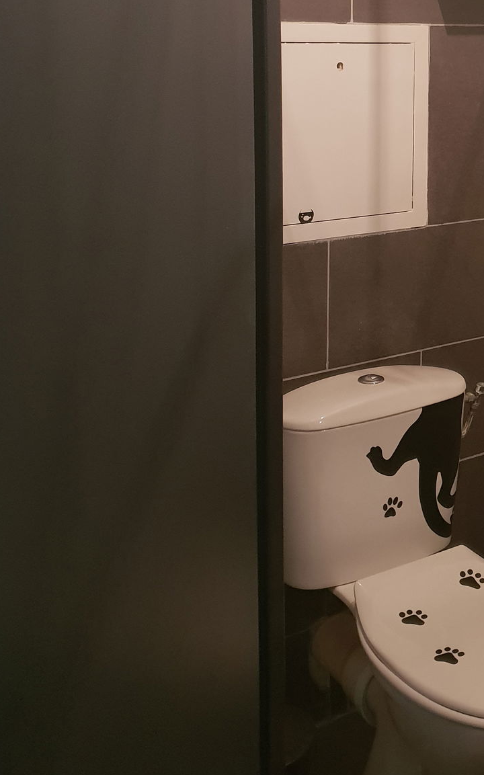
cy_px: 156
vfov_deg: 38.1
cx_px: 487
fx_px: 1077
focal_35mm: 51
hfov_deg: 24.2
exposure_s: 1/20
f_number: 1.5
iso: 250
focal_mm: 4.3
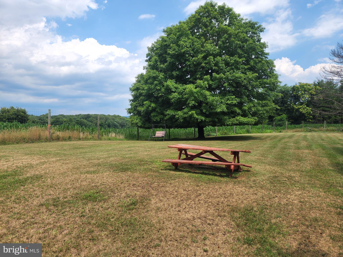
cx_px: 172
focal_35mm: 23
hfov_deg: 73.9
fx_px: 228
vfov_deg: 58.9
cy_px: 128
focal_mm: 5.4
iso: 20
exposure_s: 1/1108
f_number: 1.8
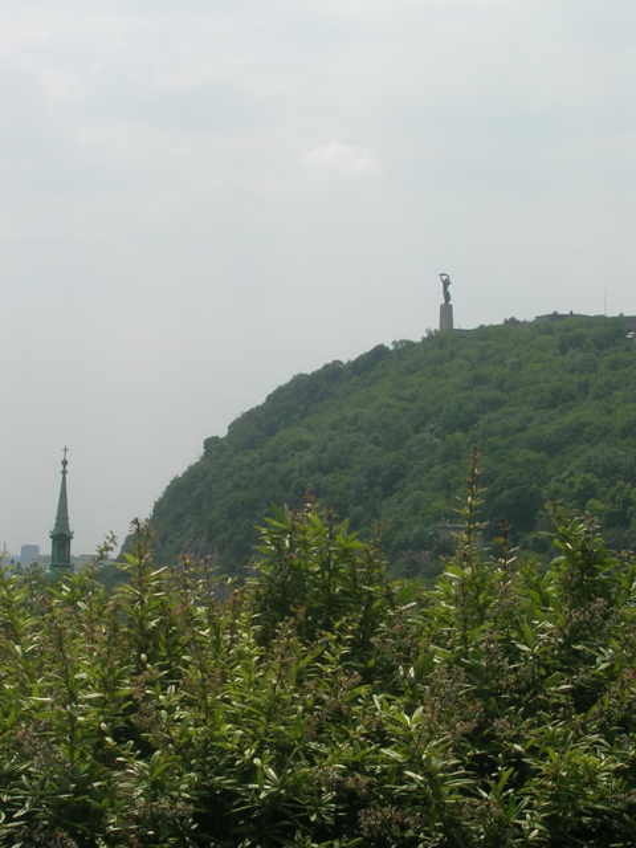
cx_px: 318
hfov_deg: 14.1
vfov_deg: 18.7
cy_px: 424
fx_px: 2572
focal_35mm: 105
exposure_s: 1/328
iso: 50
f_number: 8.2
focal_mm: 16.2
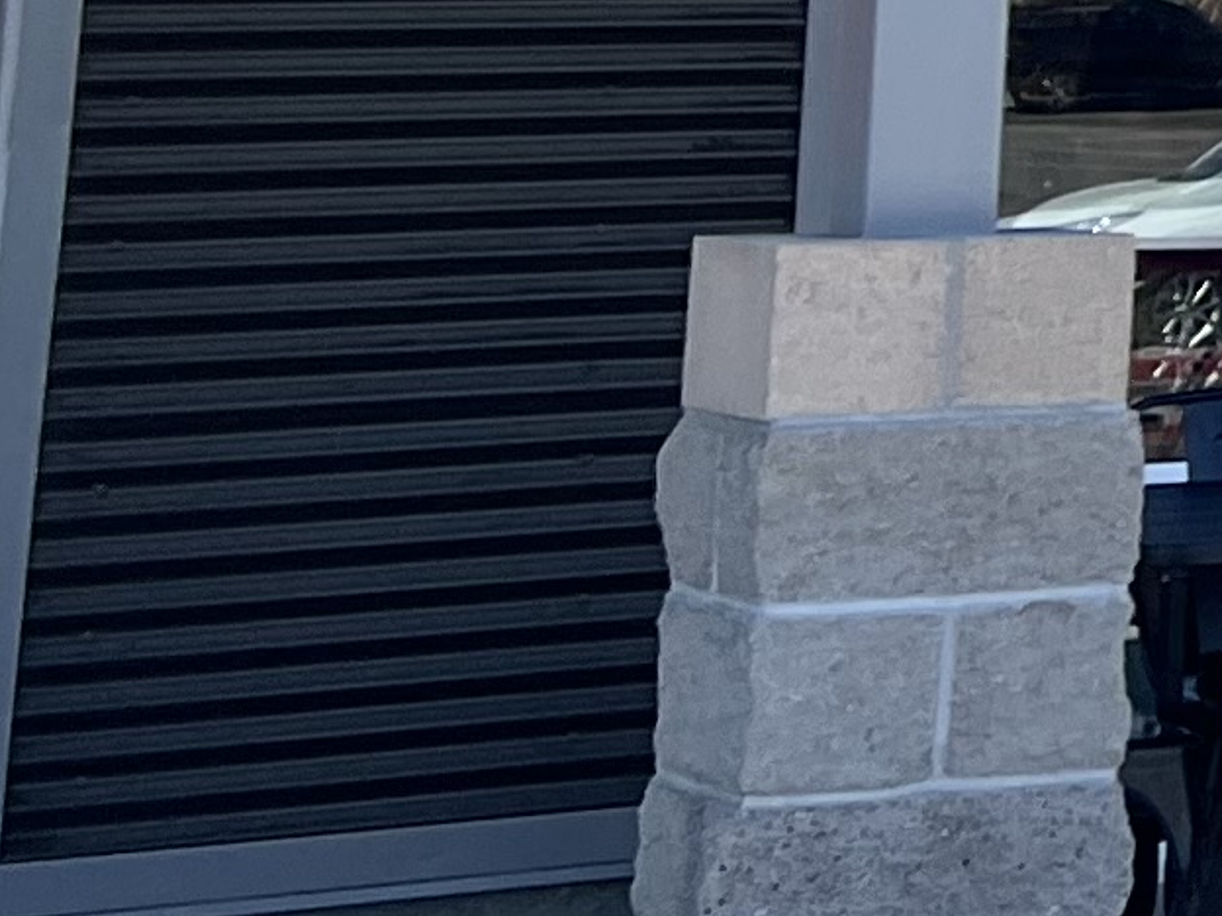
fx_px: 5931
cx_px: 3194
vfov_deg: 8.3
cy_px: -1020
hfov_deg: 9.9
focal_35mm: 168
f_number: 1.5
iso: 50
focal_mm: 5.7
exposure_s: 1/1326
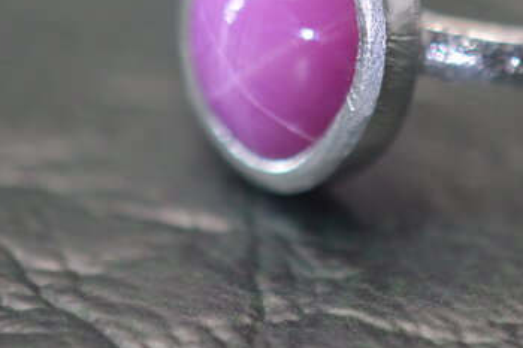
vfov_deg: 3.9
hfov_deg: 5.9
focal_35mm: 350
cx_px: 468
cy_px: -39
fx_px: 5088
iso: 100
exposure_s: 1/125
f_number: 4.2
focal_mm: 85
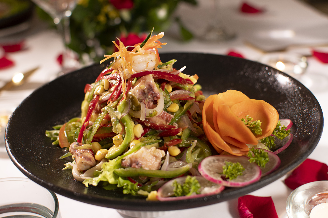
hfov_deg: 38.2
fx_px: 474
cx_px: 164
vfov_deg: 26.0
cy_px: 109
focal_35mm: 52
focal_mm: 35
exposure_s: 1/80
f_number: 2.8
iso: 250
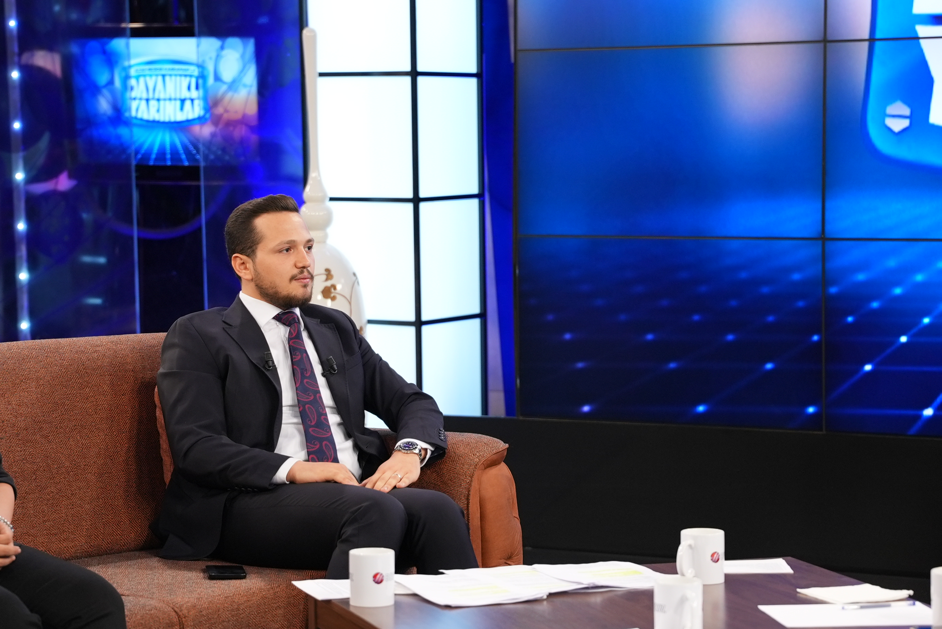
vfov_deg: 13.1
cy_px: 314
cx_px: 471
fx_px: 2749
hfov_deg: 19.4
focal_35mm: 105
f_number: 2.8
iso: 800
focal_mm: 70
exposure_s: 1/125
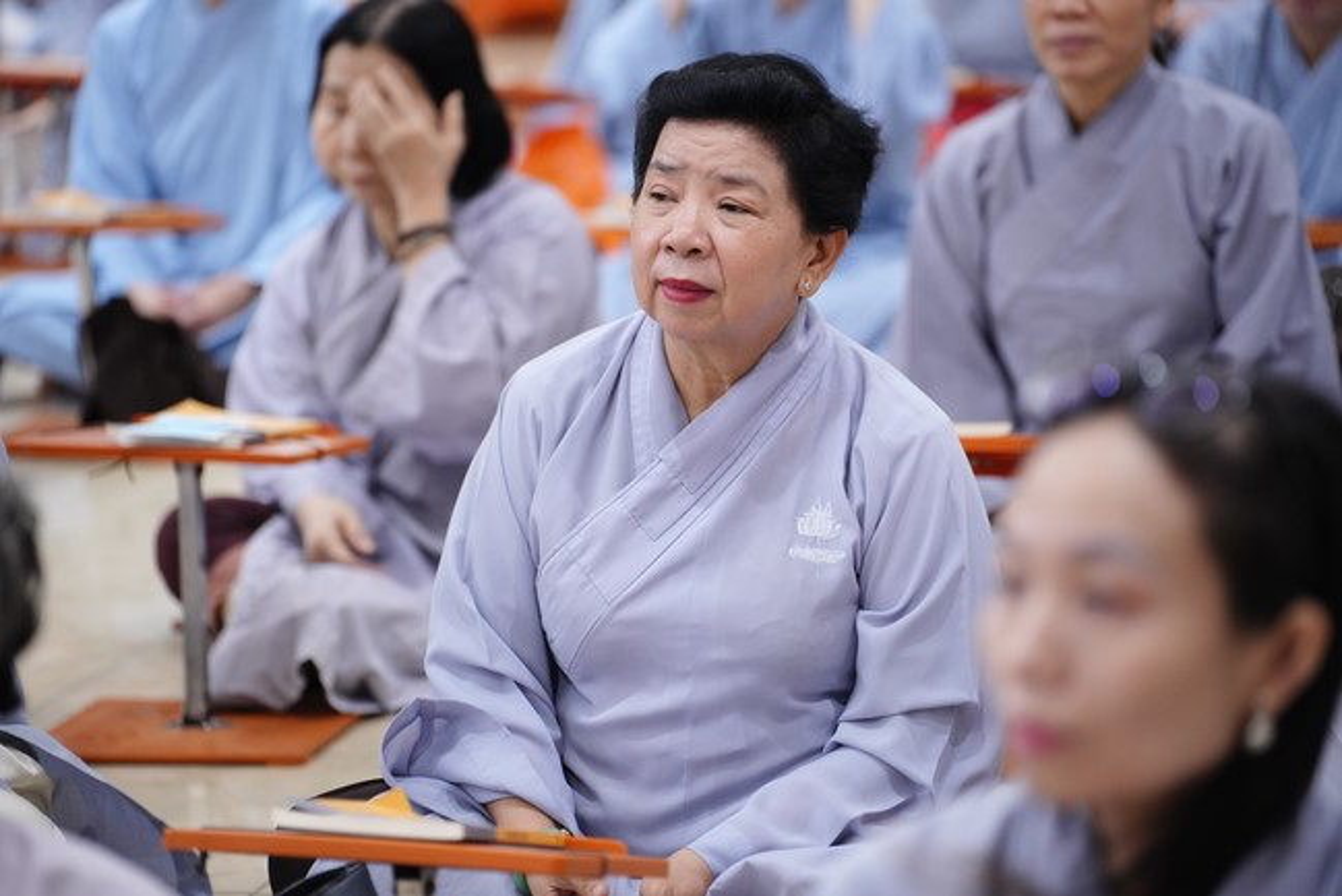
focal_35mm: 135
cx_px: 671
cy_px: 448
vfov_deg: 10.2
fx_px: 5033
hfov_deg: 15.2
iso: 2500
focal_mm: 135
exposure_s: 1/80
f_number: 2.8
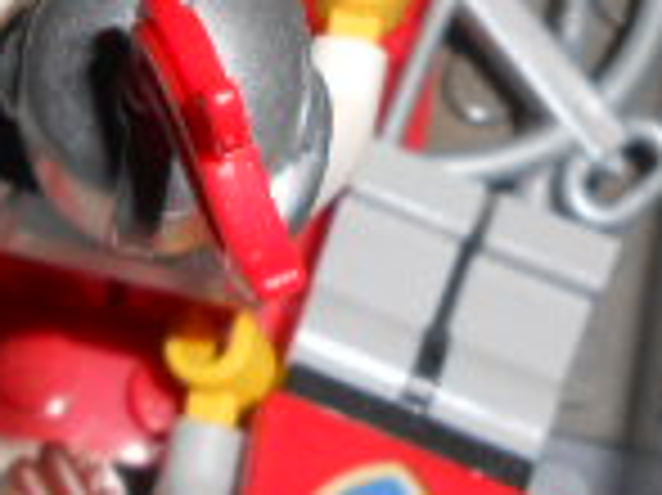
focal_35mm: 131
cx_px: 153
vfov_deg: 11.2
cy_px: -18
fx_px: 2503
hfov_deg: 15.0
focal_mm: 5.3
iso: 80
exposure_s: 1/25
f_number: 11.9
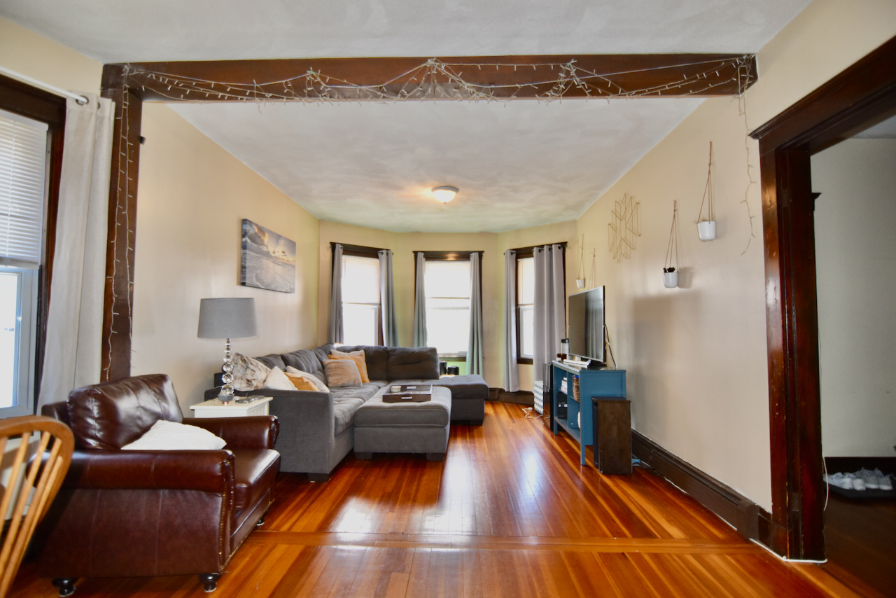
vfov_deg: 69.7
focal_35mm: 17
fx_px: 429
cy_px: 299
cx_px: 448
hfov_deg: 92.4
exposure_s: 1/80
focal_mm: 11.5
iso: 400
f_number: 2.8
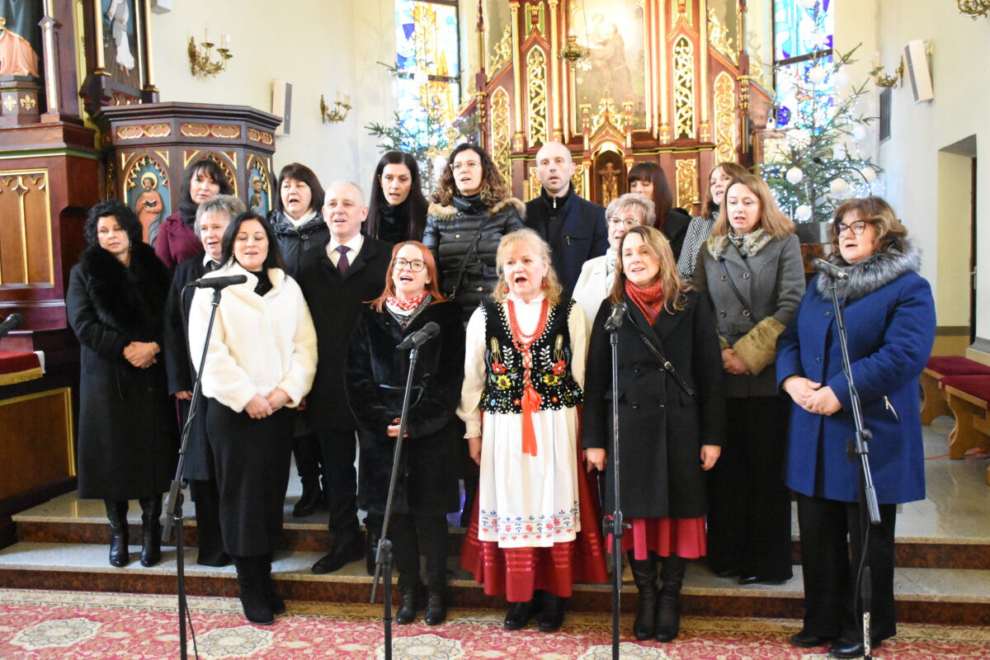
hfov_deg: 55.1
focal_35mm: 34
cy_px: 330
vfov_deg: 38.4
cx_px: 495
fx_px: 949
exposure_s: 1/125
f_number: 3.8
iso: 11400
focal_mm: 23
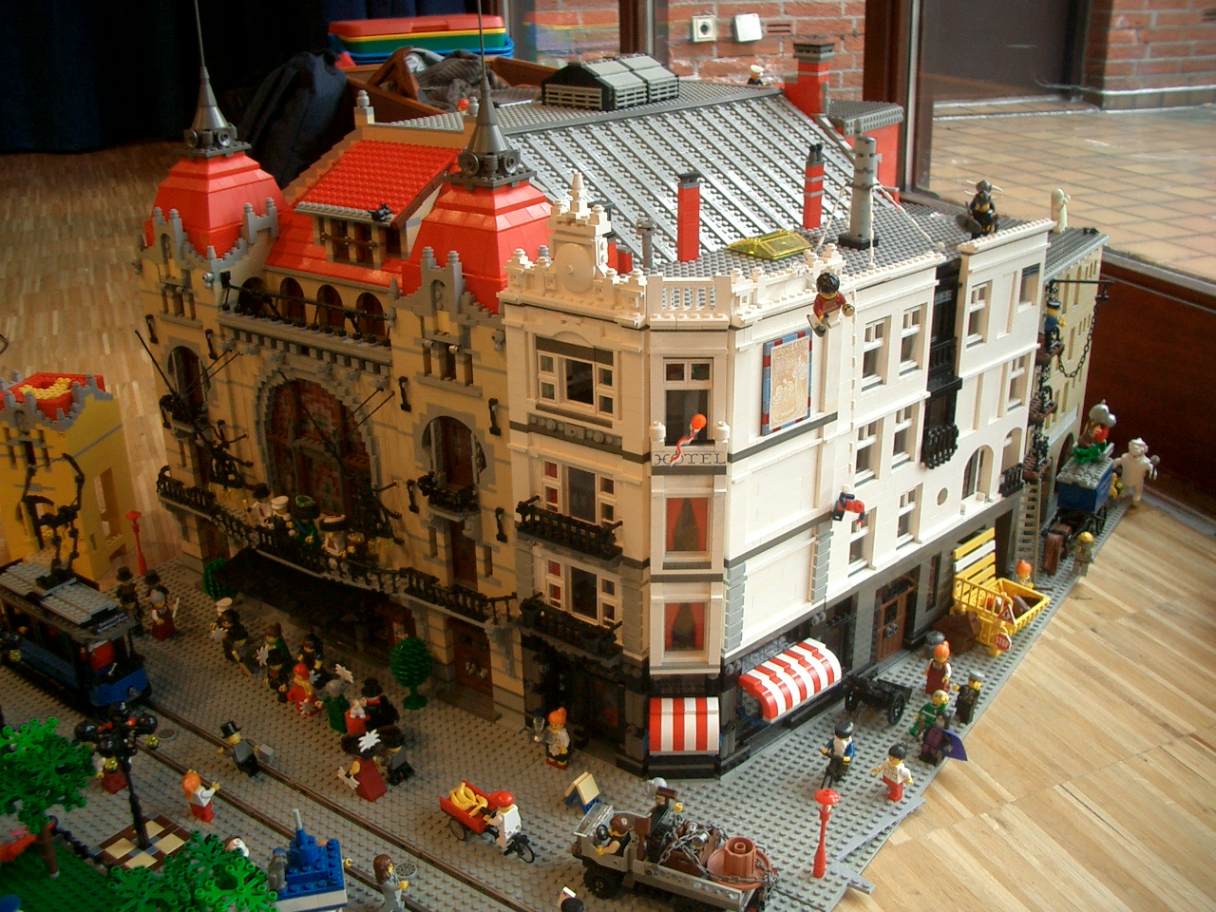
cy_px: 456
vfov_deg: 40.7
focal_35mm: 35
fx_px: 1229
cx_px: 608
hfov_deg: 52.6
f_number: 2.6
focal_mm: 5.8
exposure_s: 1/60
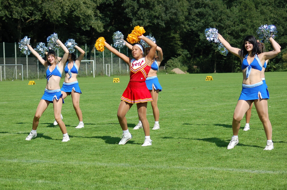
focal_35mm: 105
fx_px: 835
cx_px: 144
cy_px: 95
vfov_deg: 13.0
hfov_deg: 19.5
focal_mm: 70
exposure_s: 1/1250
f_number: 5
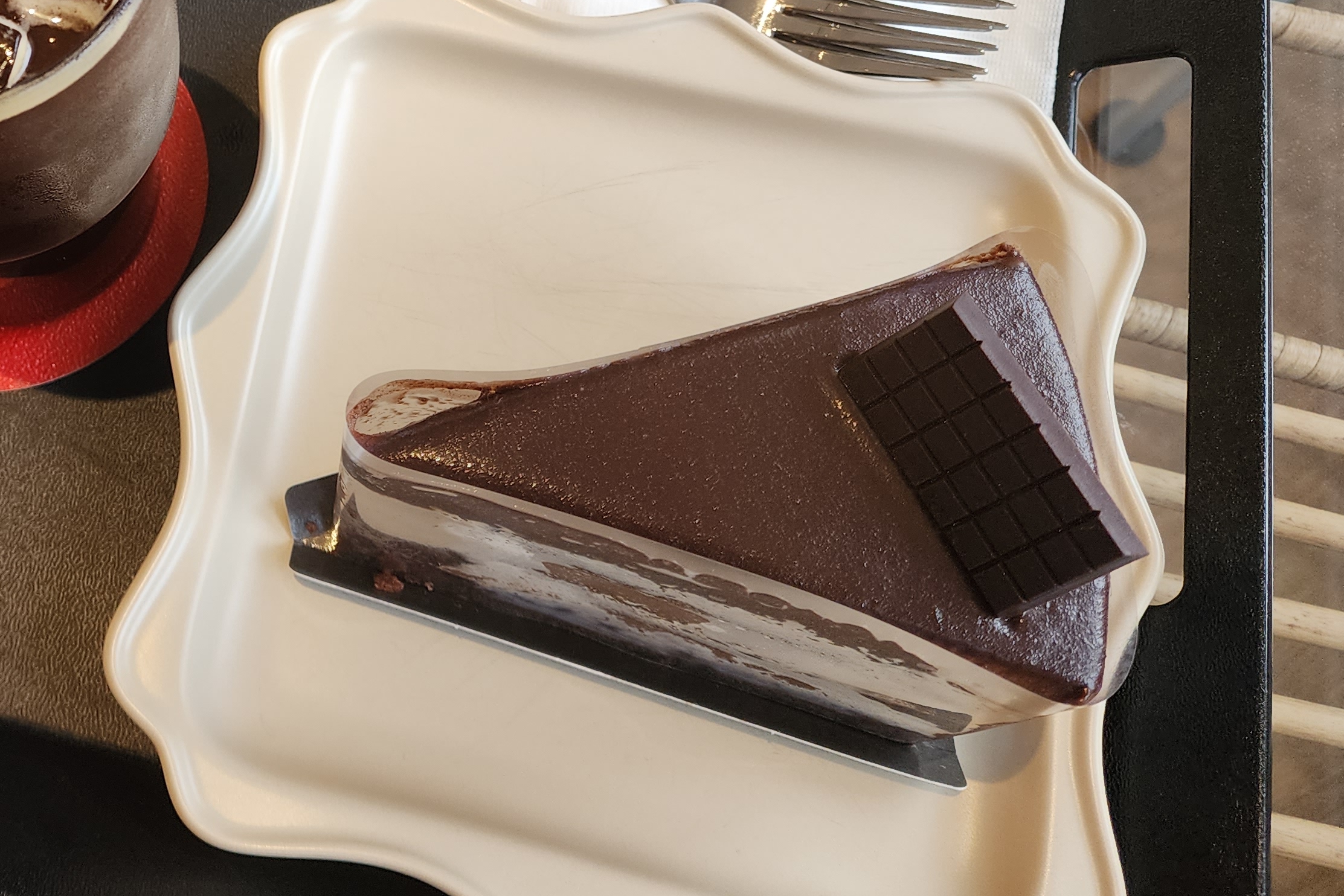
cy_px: 106
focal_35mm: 43
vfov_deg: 30.0
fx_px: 1605
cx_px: 155
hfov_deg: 42.0
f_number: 1.8
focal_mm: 6.4
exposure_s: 1/120
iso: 160
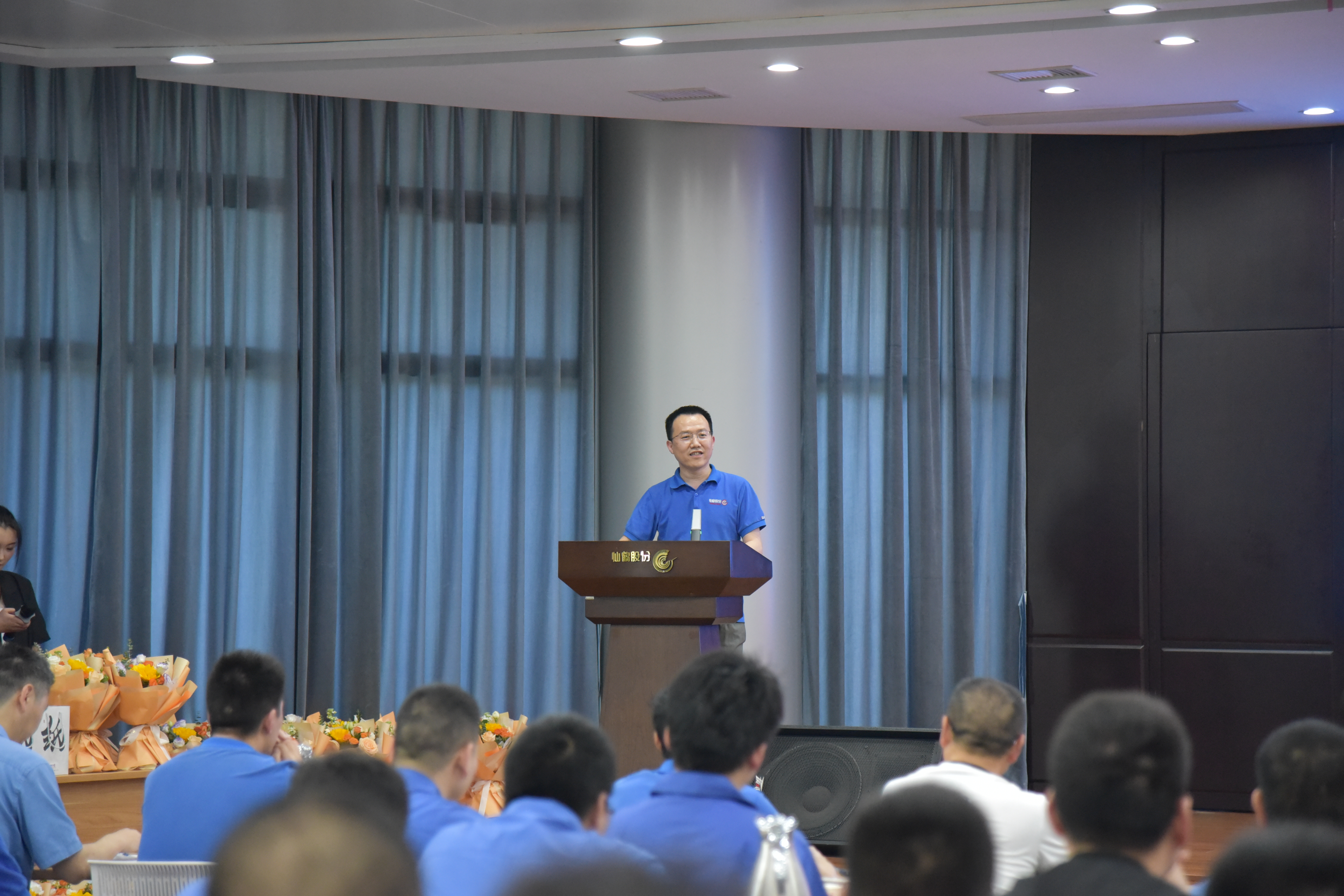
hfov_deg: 19.5
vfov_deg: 13.0
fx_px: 3920
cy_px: 448
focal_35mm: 105
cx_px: 672
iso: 5000
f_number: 4
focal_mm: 105
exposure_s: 1/200
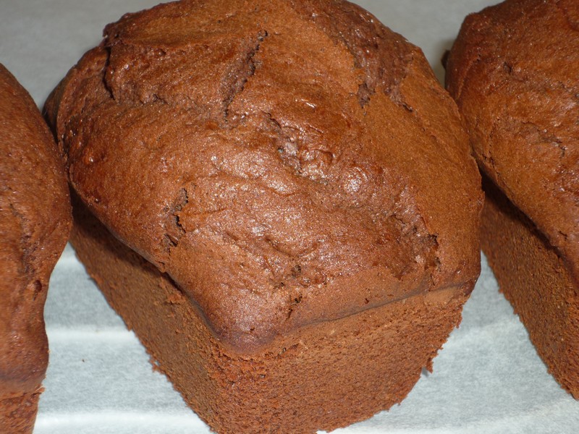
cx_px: 290
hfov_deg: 19.6
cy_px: 217
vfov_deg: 14.8
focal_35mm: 100
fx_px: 1673
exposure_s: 1/50
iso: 100
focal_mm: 17.5
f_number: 5.7
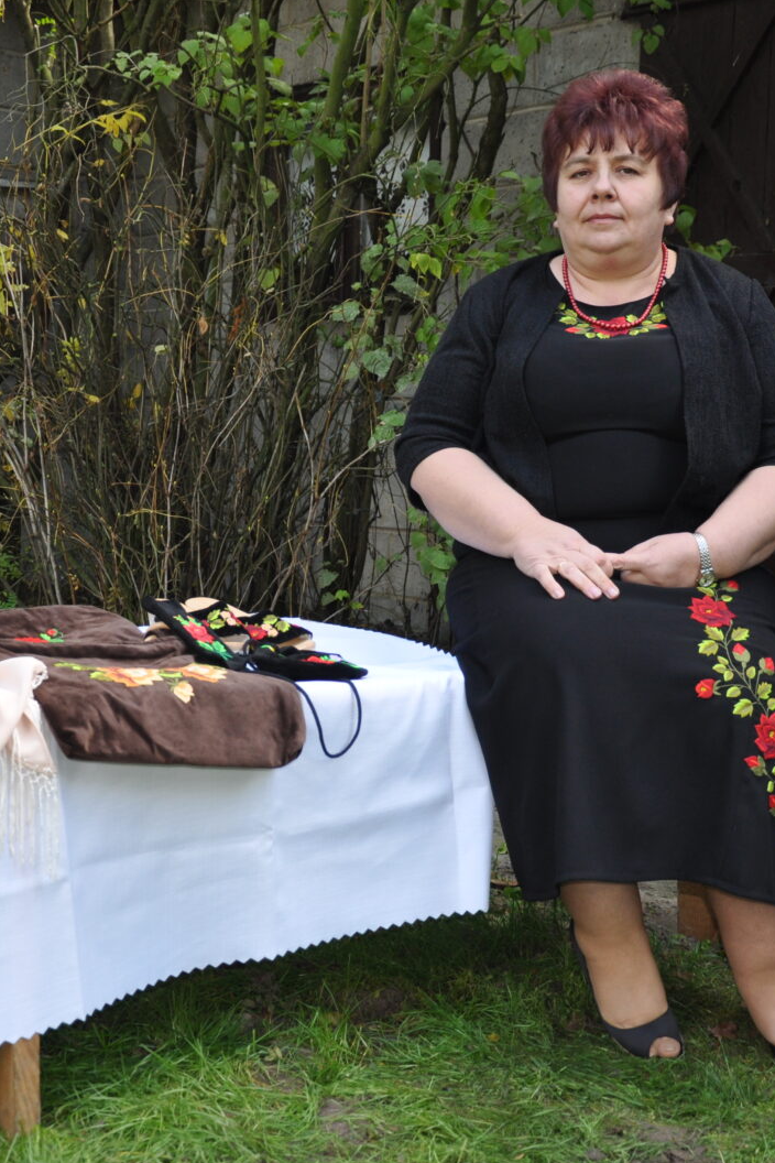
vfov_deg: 35.2
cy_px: 582
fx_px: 1833
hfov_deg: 23.9
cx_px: 350
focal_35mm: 57
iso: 400
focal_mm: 25
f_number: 4
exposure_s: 1/160
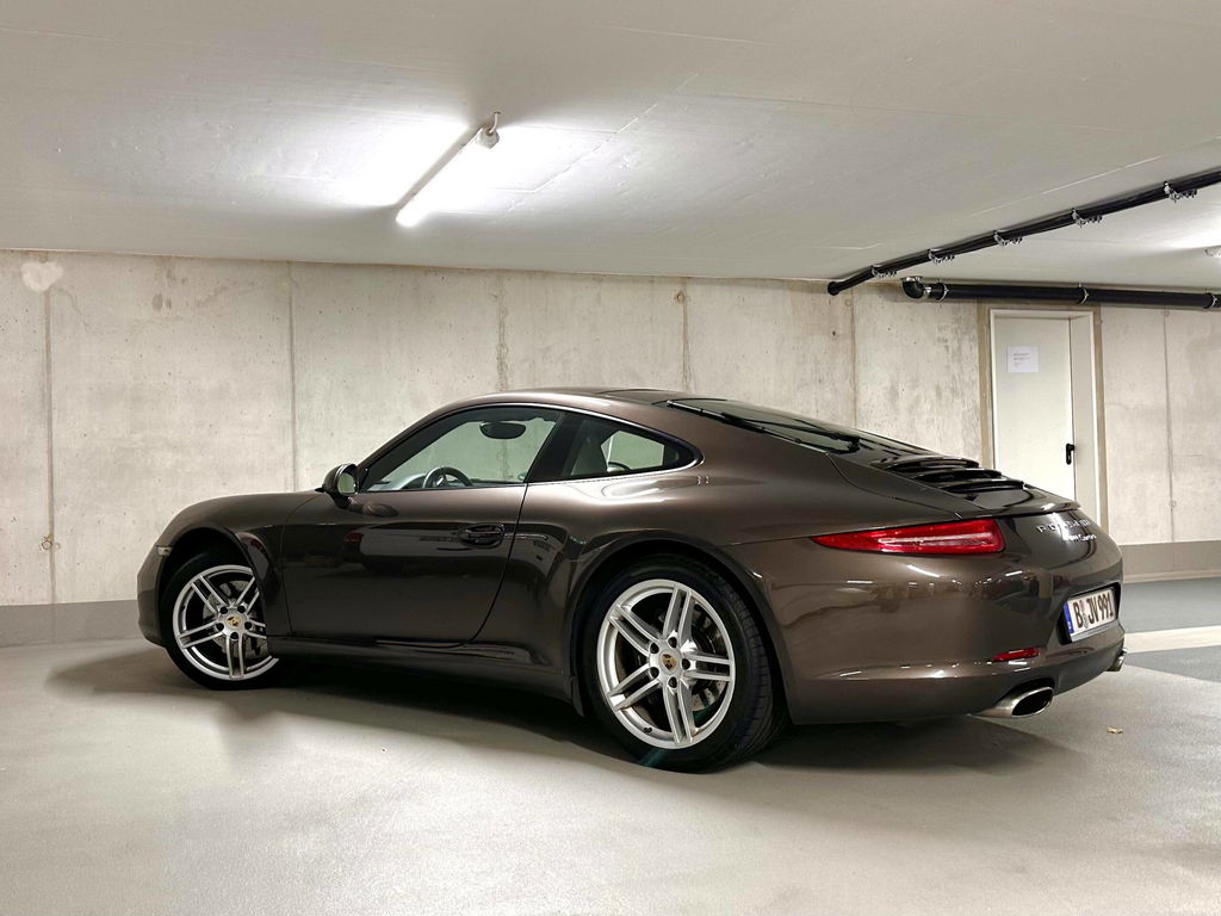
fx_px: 847
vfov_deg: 56.8
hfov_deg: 71.6
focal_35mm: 24
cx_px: 610
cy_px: 458
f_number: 1.78
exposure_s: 1/50
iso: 160
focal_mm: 6.86
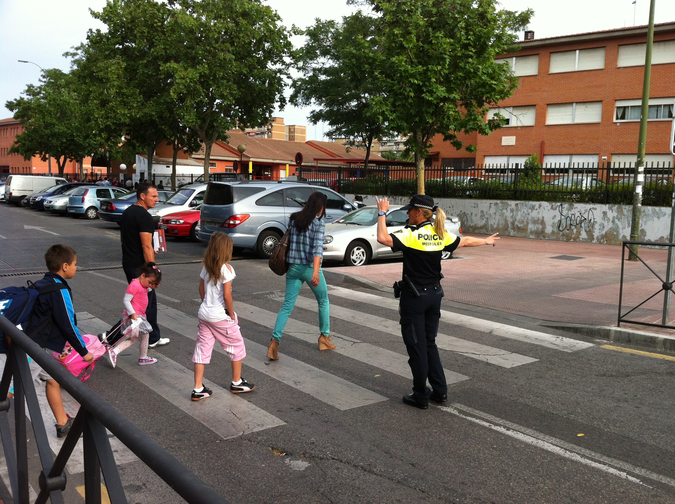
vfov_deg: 40.6
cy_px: 252
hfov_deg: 52.7
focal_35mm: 35
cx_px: 338
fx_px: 681
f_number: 2.8
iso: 80
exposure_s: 1/419
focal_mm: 3.85
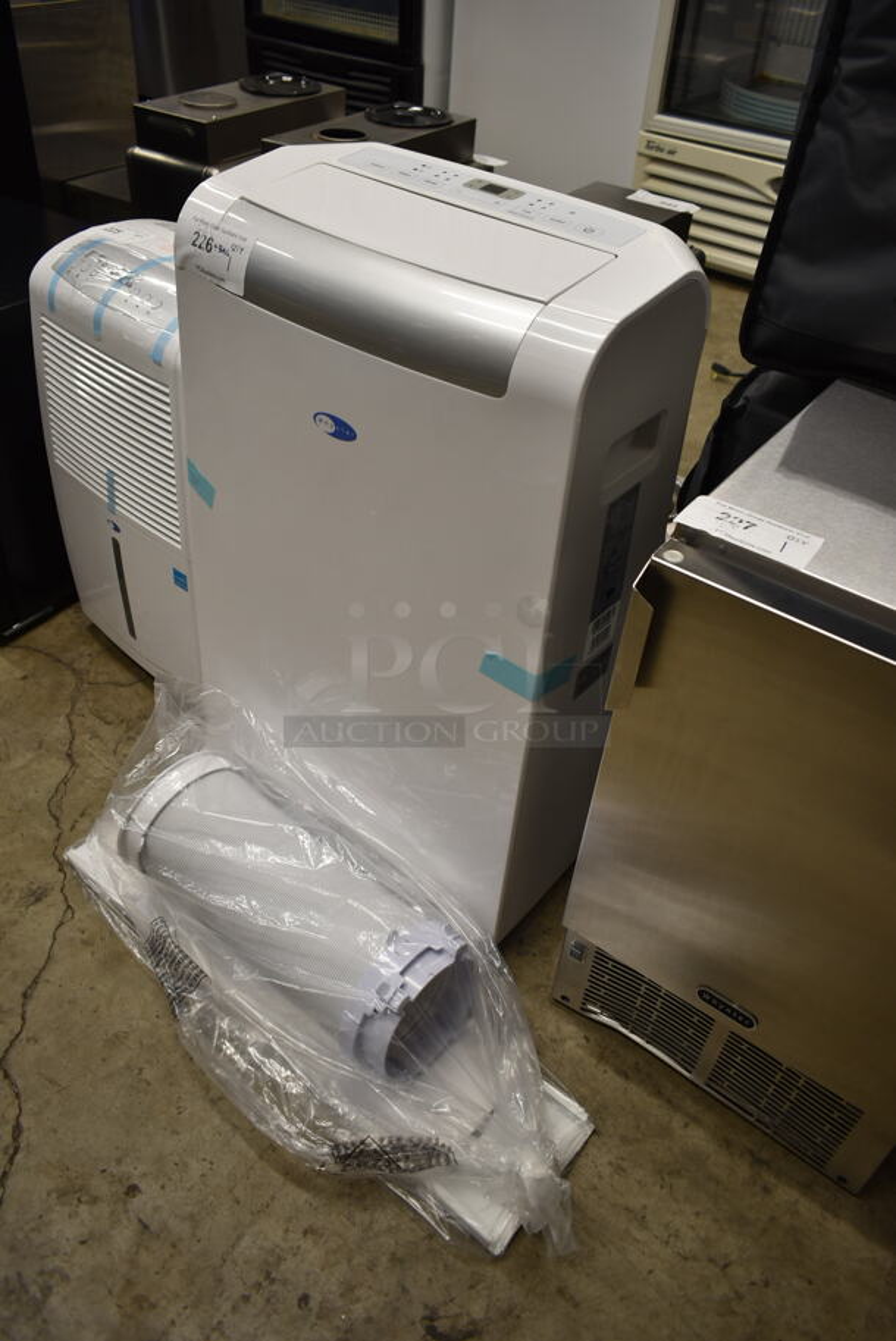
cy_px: 670
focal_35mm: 27
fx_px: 1006
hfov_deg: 48.0
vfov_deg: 67.3
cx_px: 448
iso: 200
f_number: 3.5
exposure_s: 1/30
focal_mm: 18
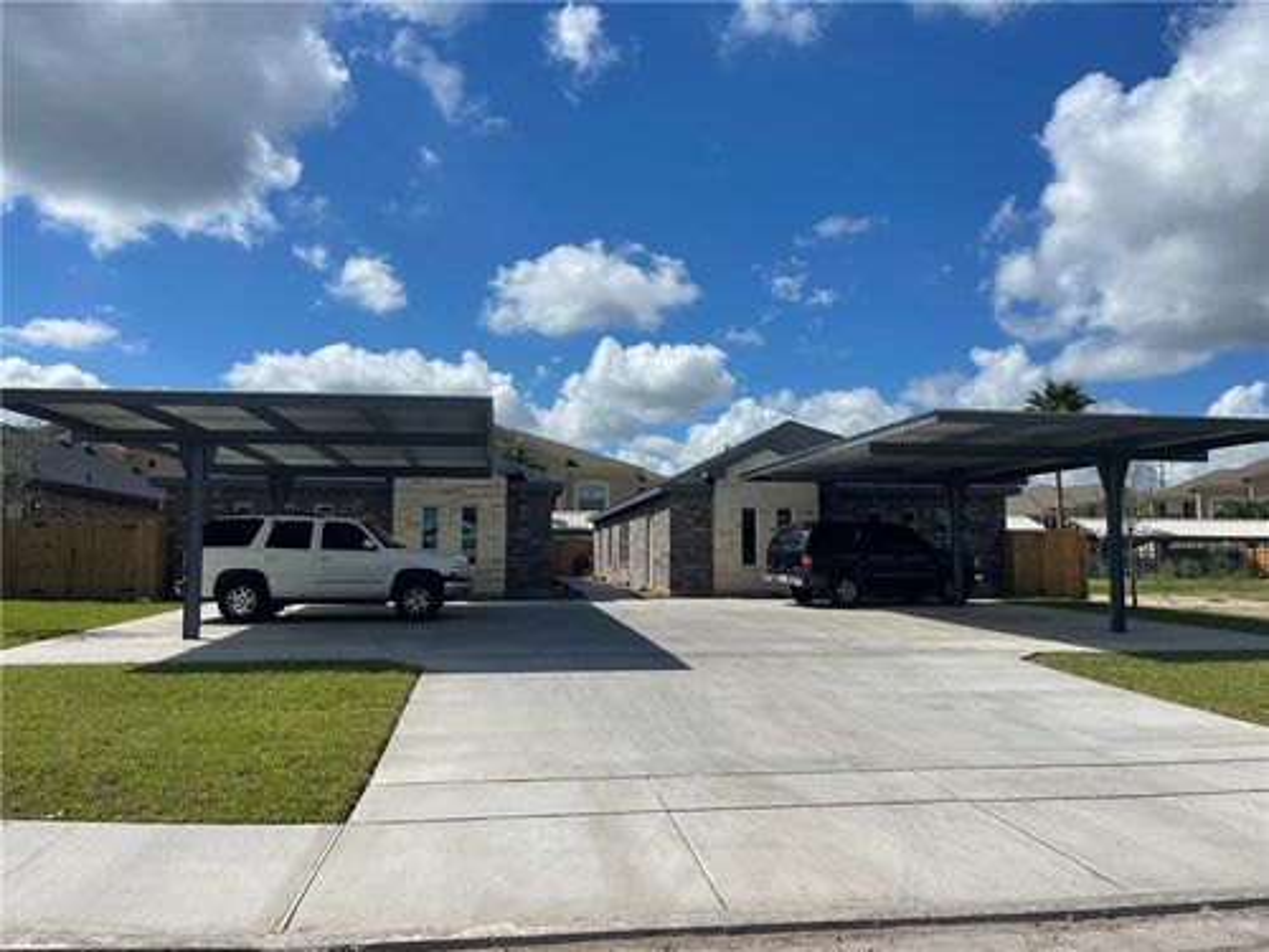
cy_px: 476
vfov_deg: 54.9
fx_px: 916
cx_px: 634
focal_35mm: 25
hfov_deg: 69.4
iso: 32
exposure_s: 1/7407
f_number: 1.6
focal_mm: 5.1
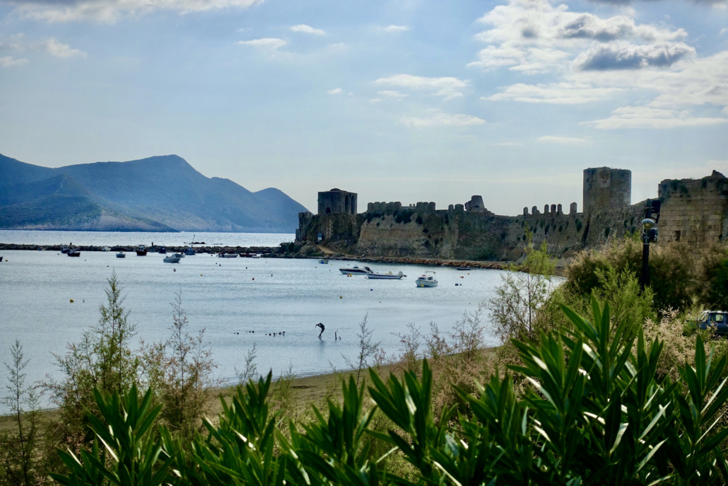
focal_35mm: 70
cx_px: 364
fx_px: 1416
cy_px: 243
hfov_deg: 28.8
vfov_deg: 19.5
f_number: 4
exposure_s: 1/400
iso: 125
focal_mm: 25.7
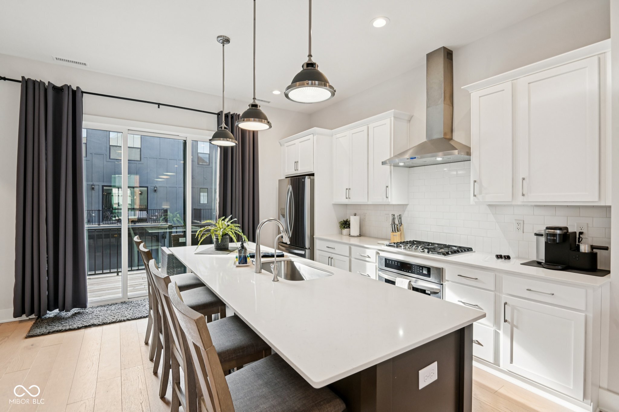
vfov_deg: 73.7
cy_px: 206
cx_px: 310
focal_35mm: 16
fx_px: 275
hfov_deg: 96.7
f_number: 8
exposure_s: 1/40
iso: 100
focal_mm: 16
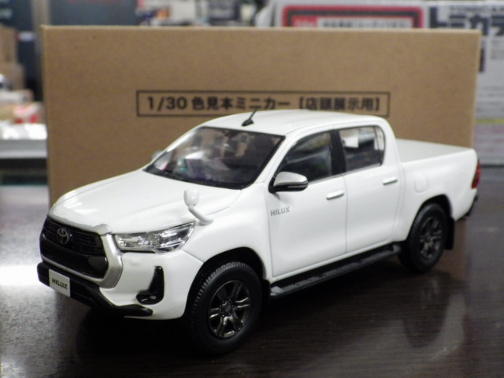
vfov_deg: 29.1
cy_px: 189
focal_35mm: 50
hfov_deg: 38.2
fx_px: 728
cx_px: 252
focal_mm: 9
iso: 800
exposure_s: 1/60
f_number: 3.8
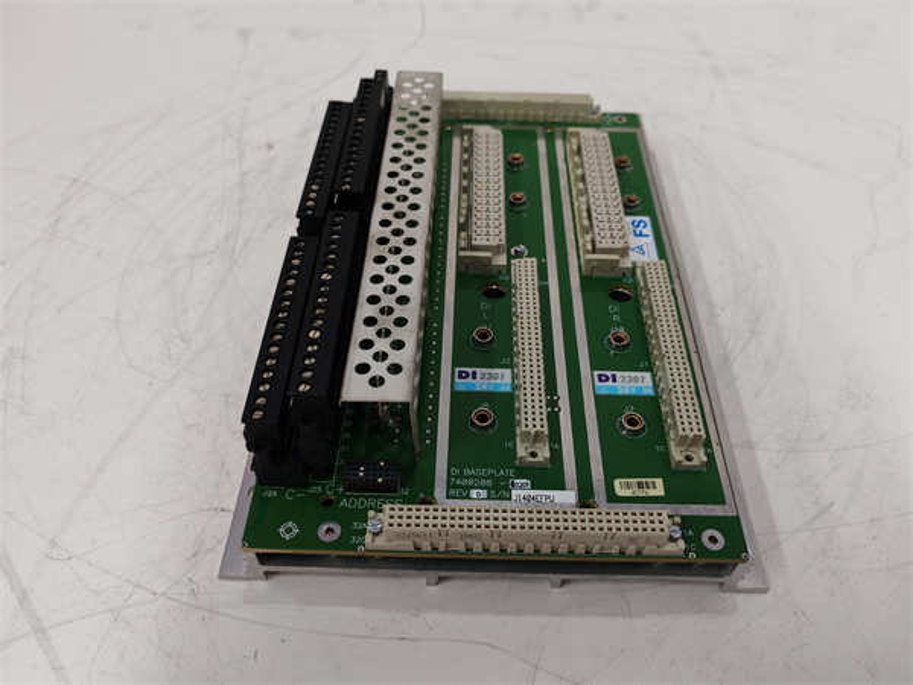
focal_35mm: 27
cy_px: 342
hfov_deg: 65.3
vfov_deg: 51.4
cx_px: 456
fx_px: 712
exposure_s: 1/100
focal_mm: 5.52
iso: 160
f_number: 1.95
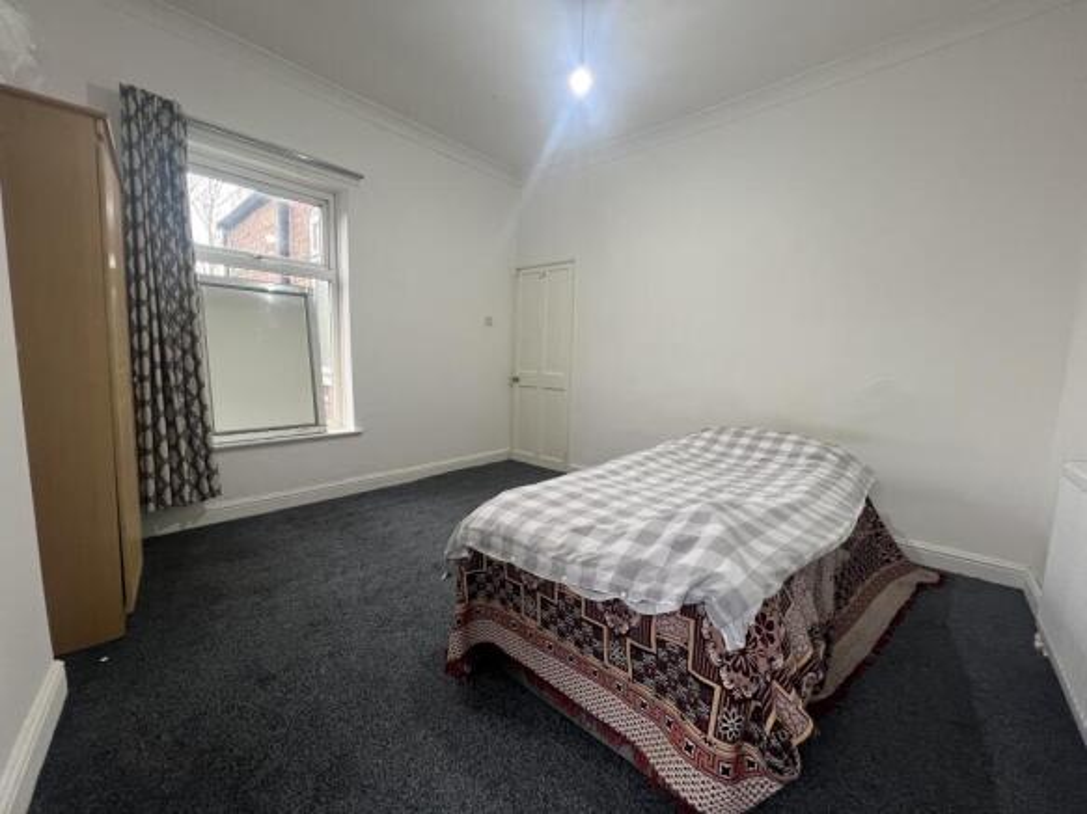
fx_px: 408
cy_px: 407
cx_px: 544
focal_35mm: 13
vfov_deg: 89.9
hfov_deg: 106.2
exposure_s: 1/50
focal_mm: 1.57
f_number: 1.8
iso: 125
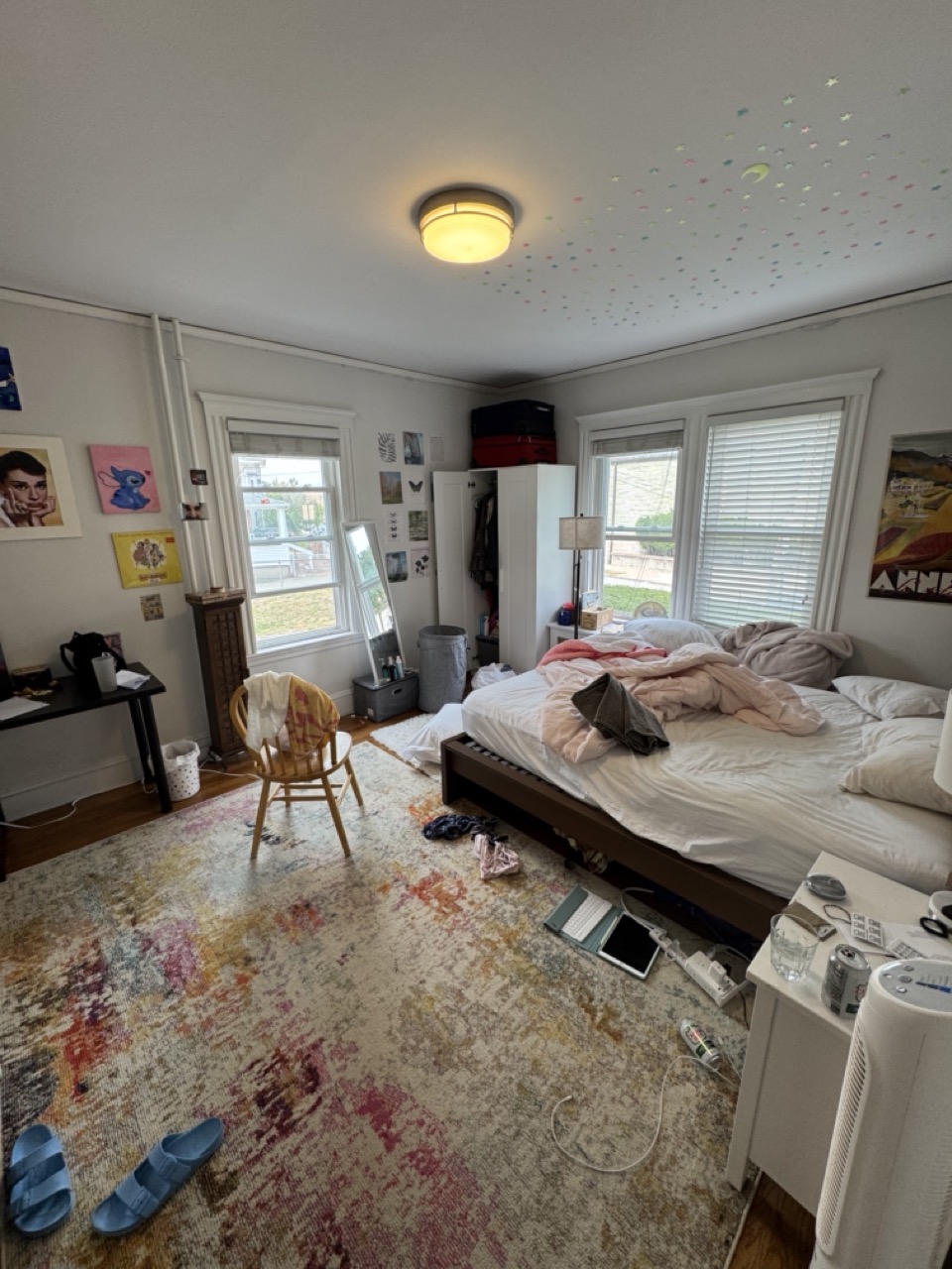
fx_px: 513
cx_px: 476
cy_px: 634
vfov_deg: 102.1
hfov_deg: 85.7
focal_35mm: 14
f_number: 2.2
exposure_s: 1/120
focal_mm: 2.22
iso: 100
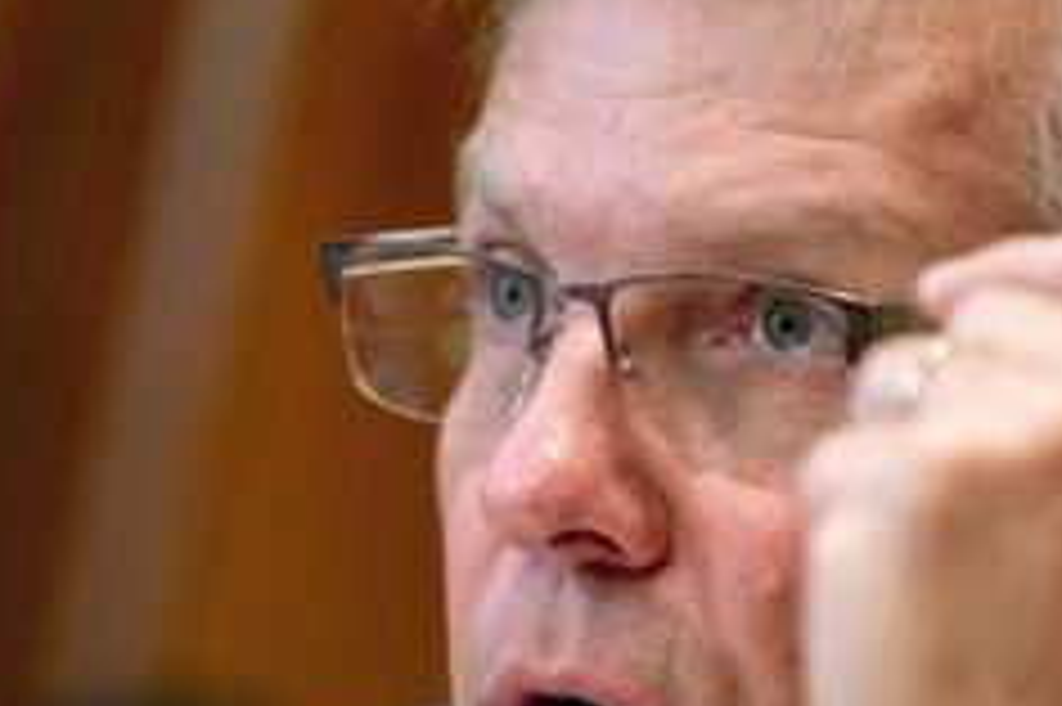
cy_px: 414
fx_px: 8932
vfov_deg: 4.5
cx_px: 742
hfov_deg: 6.8
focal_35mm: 303
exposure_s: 1/320
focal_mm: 159
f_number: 2.8
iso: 4000
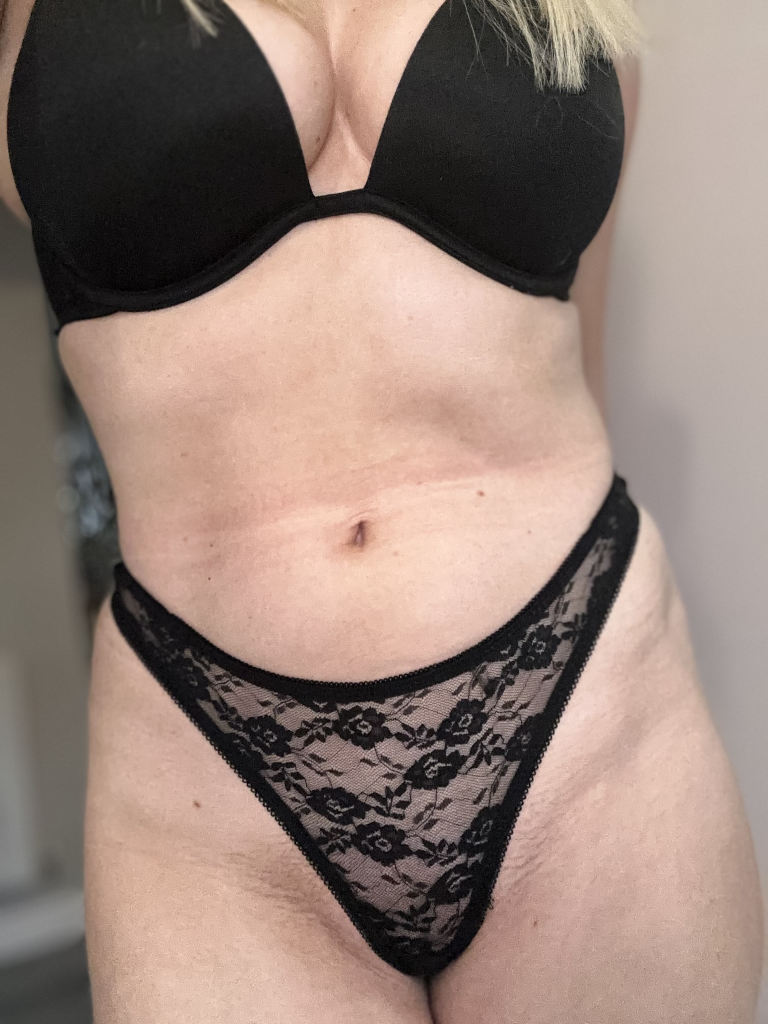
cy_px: 512
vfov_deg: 60.0
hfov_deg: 46.8
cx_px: 384
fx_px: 887
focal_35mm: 30
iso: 250
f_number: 1.9
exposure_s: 1/50
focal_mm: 2.69
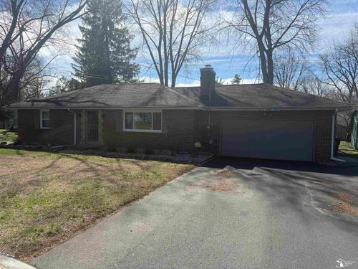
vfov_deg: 56.8
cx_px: 179
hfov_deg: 71.6
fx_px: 248
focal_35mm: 24
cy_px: 134
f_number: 1.78
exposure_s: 1/5319
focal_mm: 6.76
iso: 100
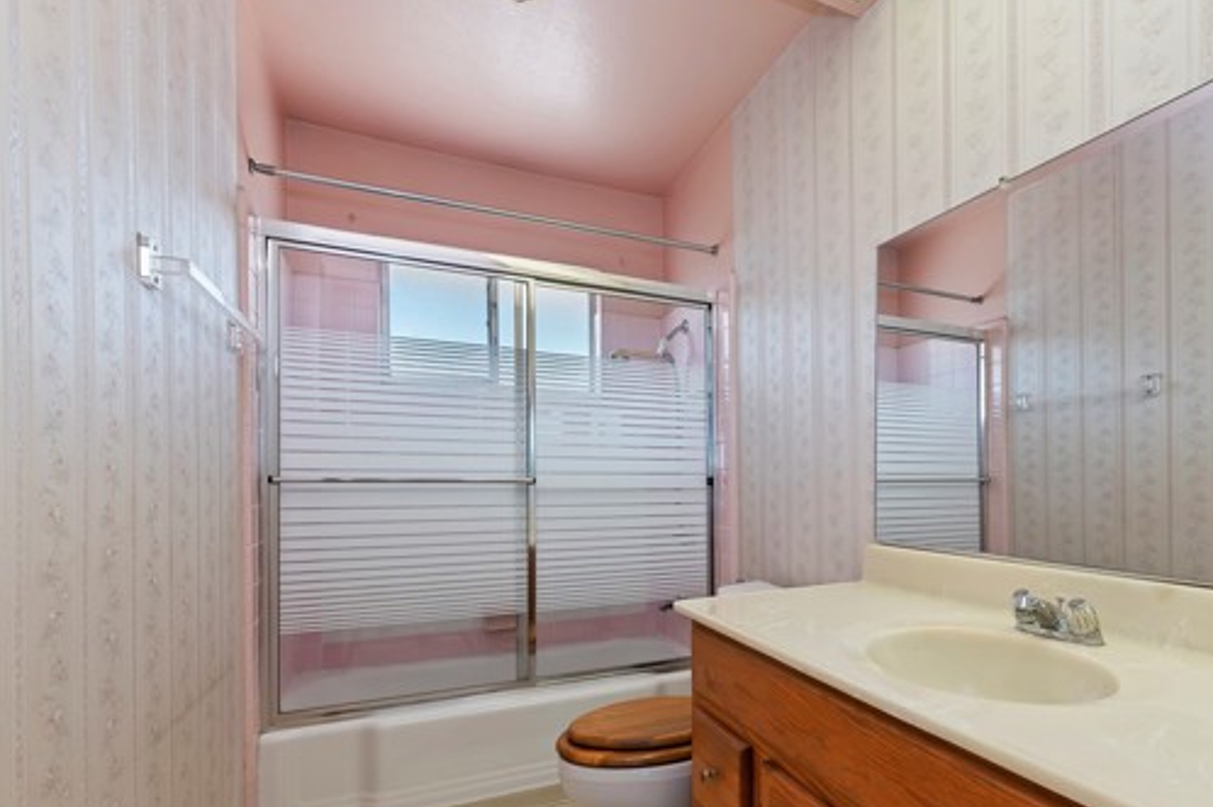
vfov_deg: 66.4
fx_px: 606
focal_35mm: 18
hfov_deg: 88.9
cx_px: 731
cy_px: 497
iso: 500
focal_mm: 14
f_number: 10
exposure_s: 1/5
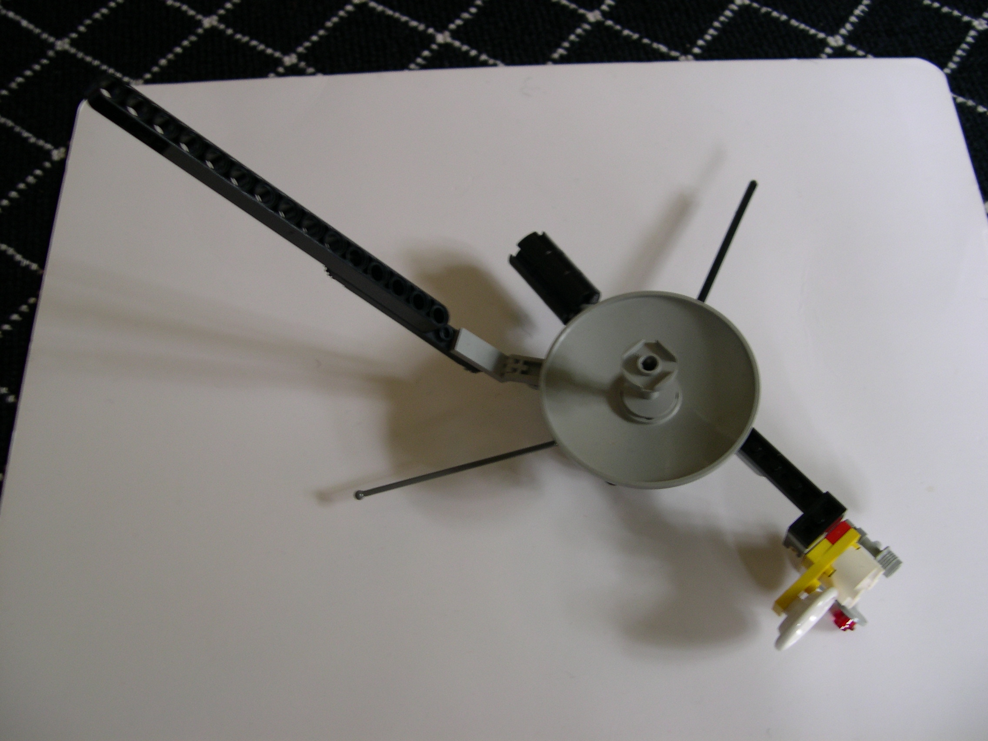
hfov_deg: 49.0
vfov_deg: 37.7
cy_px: 370
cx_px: 494
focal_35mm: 38
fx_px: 1085
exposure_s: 1/8
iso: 100
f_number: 2.8
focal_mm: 8
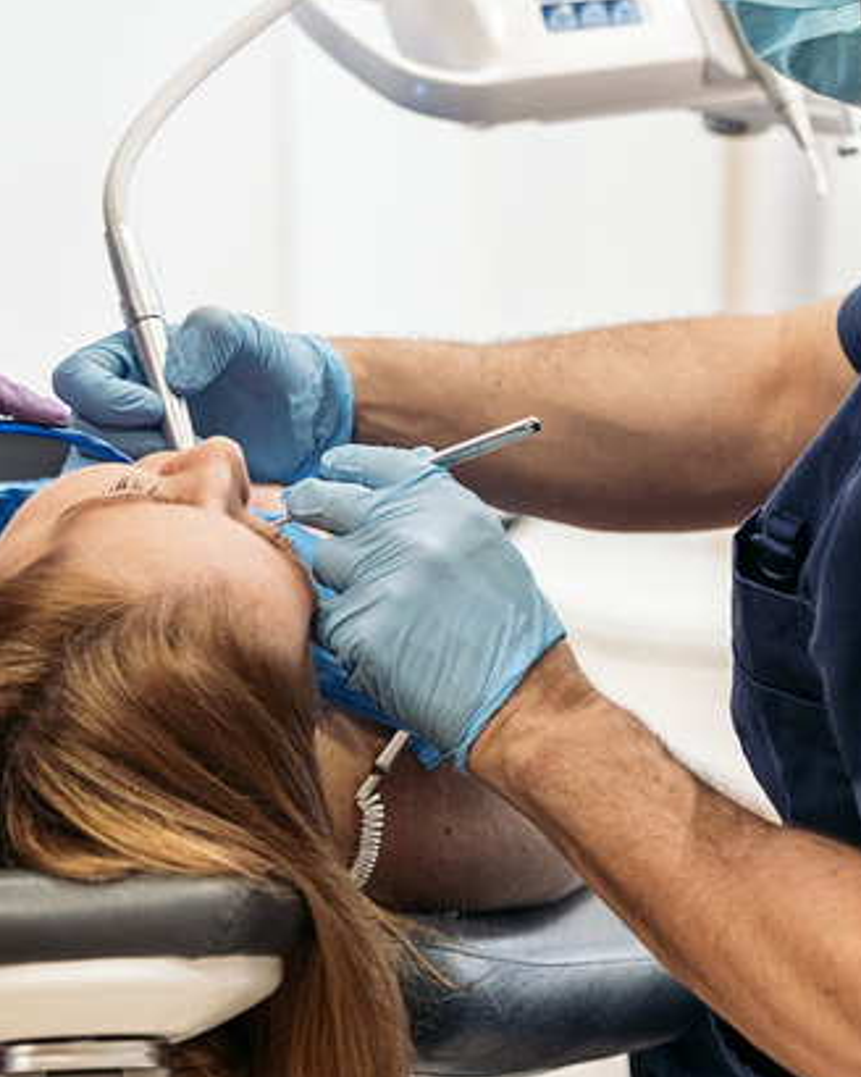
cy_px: 341
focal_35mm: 126
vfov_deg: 15.2
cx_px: 243
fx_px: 4013
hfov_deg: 12.2
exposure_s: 1/160
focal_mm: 55
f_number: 2.8
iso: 1000
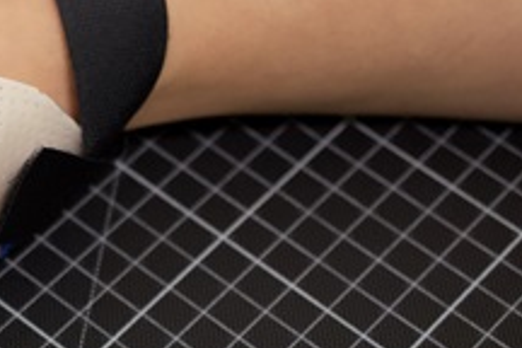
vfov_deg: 9.1
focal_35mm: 150
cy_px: 196
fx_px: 2175
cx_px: -99
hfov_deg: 13.3
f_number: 3
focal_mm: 40
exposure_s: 1/125
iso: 900
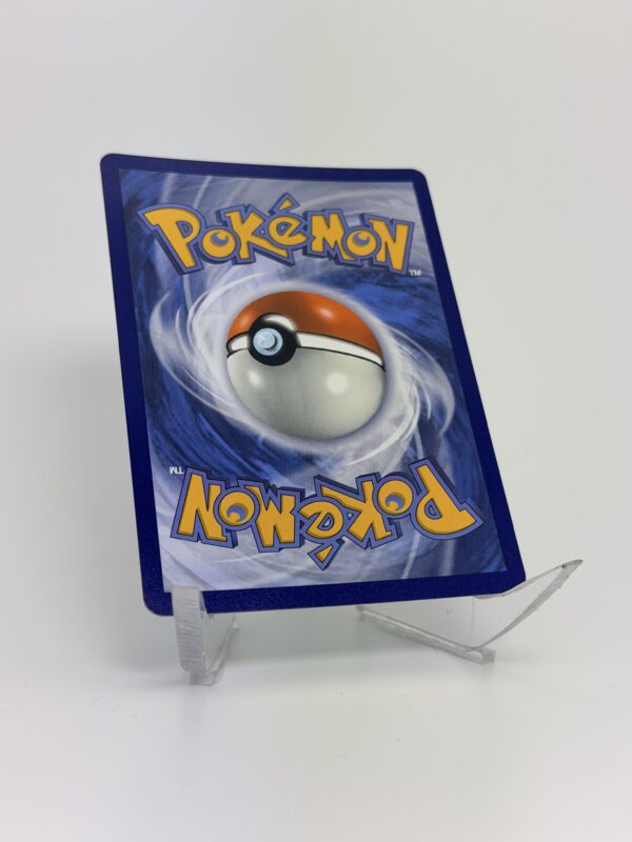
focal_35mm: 48
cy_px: 421
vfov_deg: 39.7
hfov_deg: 30.3
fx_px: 1168
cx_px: 316
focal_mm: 6.76
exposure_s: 1/819
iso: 64
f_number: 1.78
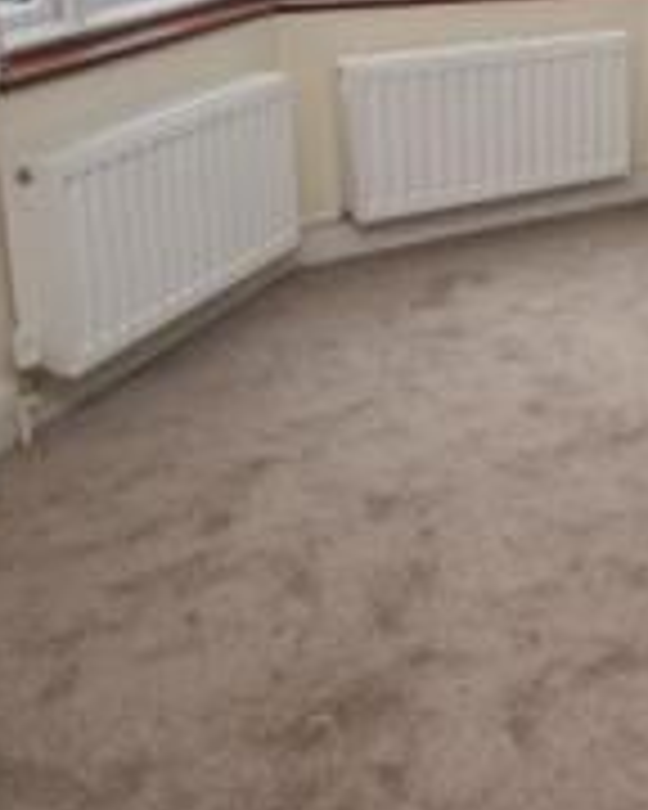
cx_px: 1048
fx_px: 1223
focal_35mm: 51
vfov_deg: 34.6
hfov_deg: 22.5
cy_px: 79
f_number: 3.5
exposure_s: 1/125
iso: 100
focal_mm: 10
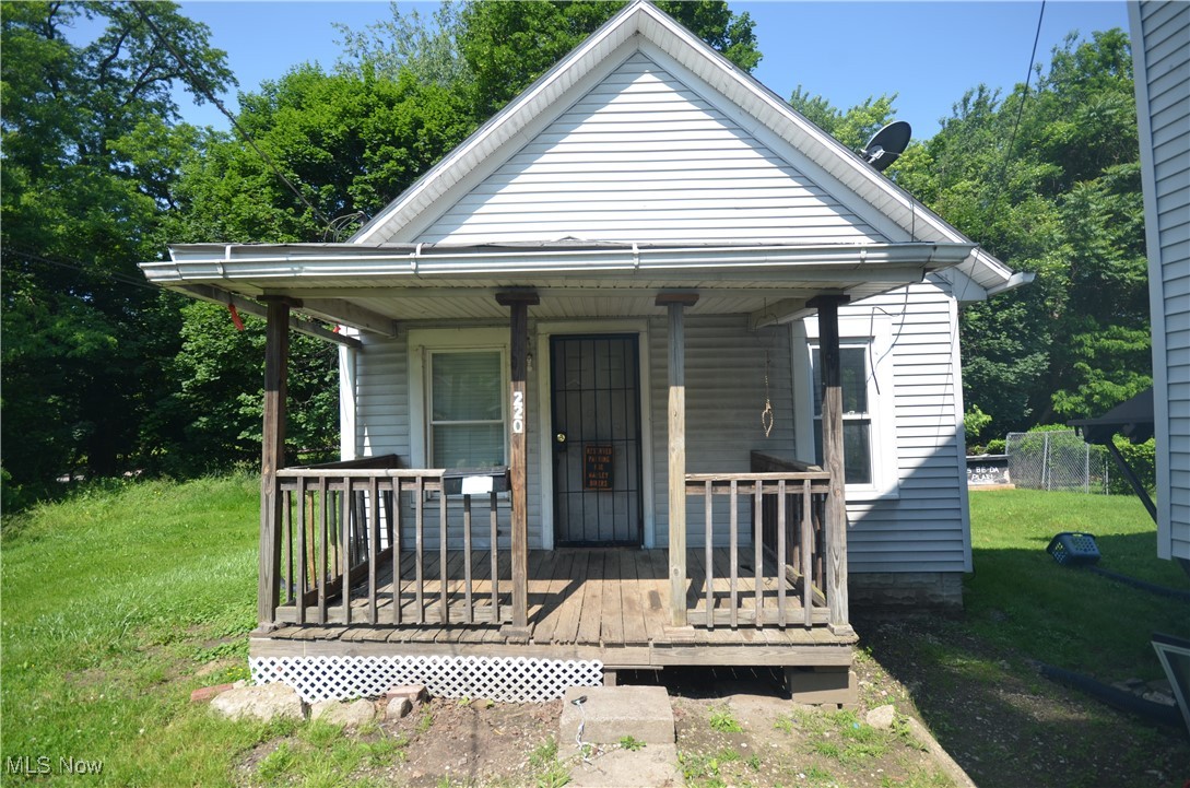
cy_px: 394
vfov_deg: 77.1
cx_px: 595
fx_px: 495
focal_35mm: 15
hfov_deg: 100.5
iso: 180
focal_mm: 10
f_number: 8
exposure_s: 1/250
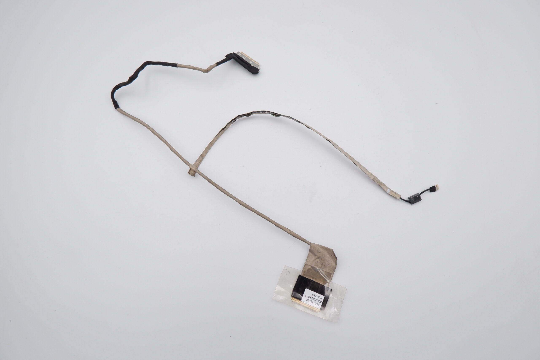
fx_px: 345
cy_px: 180
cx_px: 270
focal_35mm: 23
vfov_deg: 55.1
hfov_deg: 76.1
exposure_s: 1/400
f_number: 5.6
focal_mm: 15
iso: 800
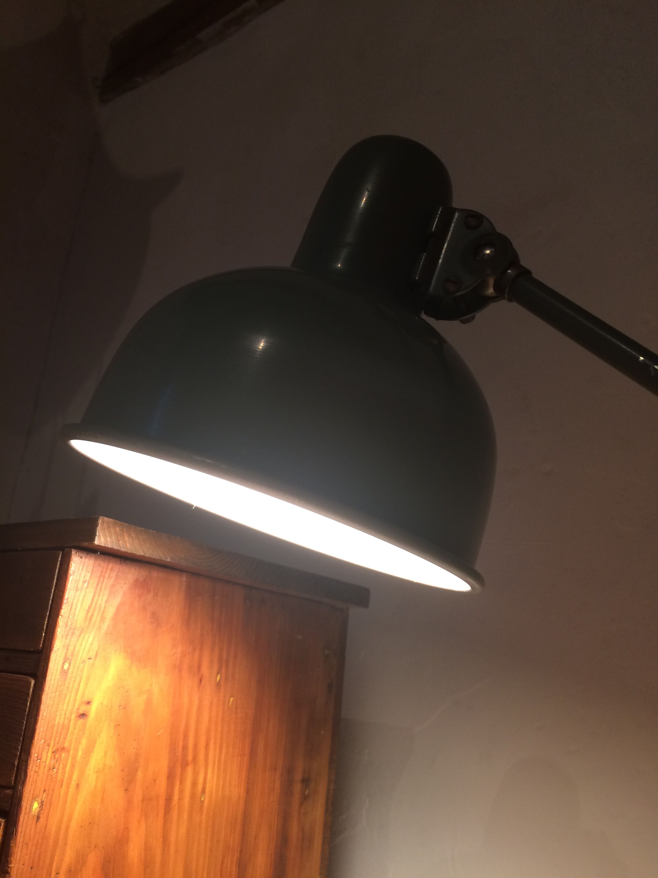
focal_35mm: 29
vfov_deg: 61.7
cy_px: 439
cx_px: 329
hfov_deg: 48.2
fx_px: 735
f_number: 2.2
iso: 100
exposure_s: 1/33
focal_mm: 4.15
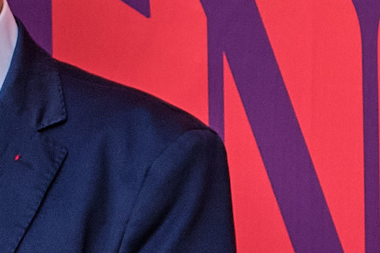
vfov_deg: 5.4
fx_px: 2680
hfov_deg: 8.1
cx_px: 257
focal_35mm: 254
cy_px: 252
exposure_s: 1/400
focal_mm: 24
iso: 500
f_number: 4
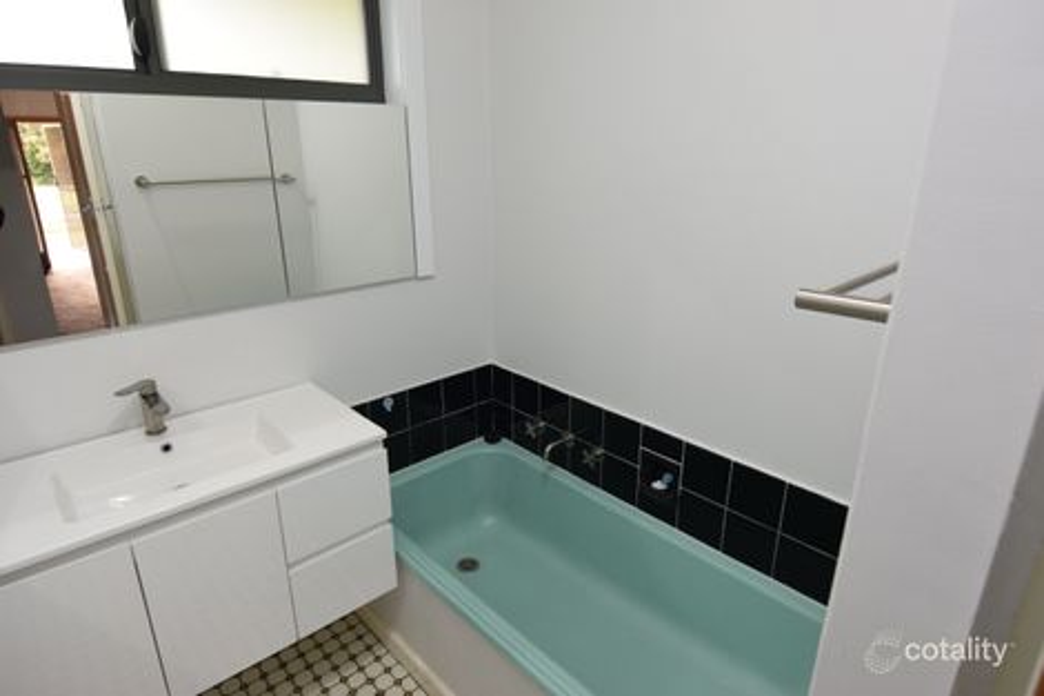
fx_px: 609
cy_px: 348
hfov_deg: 81.2
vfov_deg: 59.5
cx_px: 522
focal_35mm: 21
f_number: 5
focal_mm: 14
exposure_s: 1/100
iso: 800
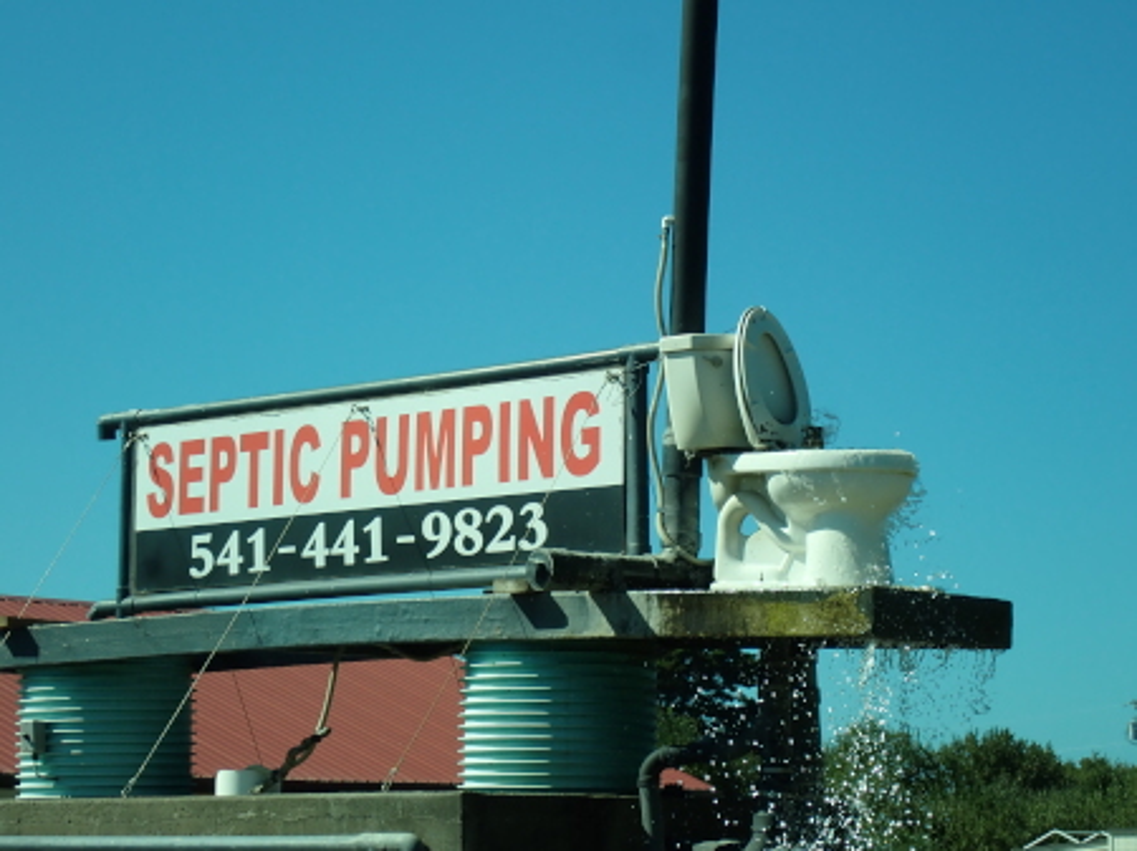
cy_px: 426
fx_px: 3283
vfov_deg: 14.8
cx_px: 568
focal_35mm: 100
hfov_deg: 19.6
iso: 100
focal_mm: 18
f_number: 6.3
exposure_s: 1/400
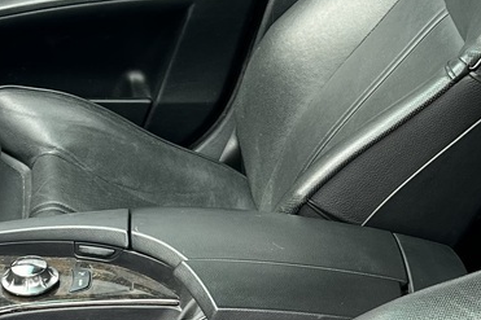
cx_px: -26
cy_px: 374
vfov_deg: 12.7
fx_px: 1402
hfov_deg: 18.8
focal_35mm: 105
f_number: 1.5
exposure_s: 1/163
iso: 50
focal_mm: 5.7
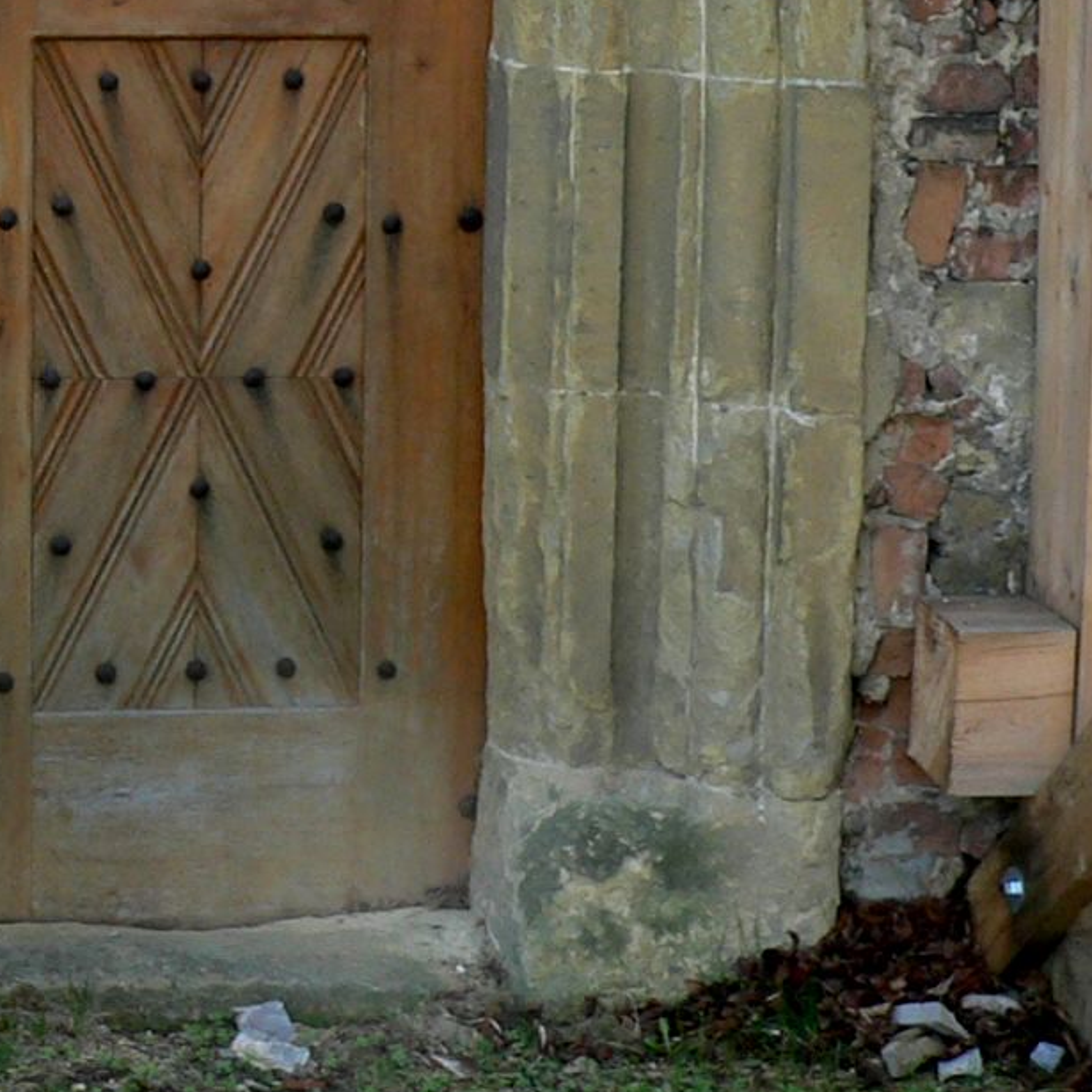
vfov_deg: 16.0
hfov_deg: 16.1
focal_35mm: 106
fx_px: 3783
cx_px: 16
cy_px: -50
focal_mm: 6
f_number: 5.6
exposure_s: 1/30
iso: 100
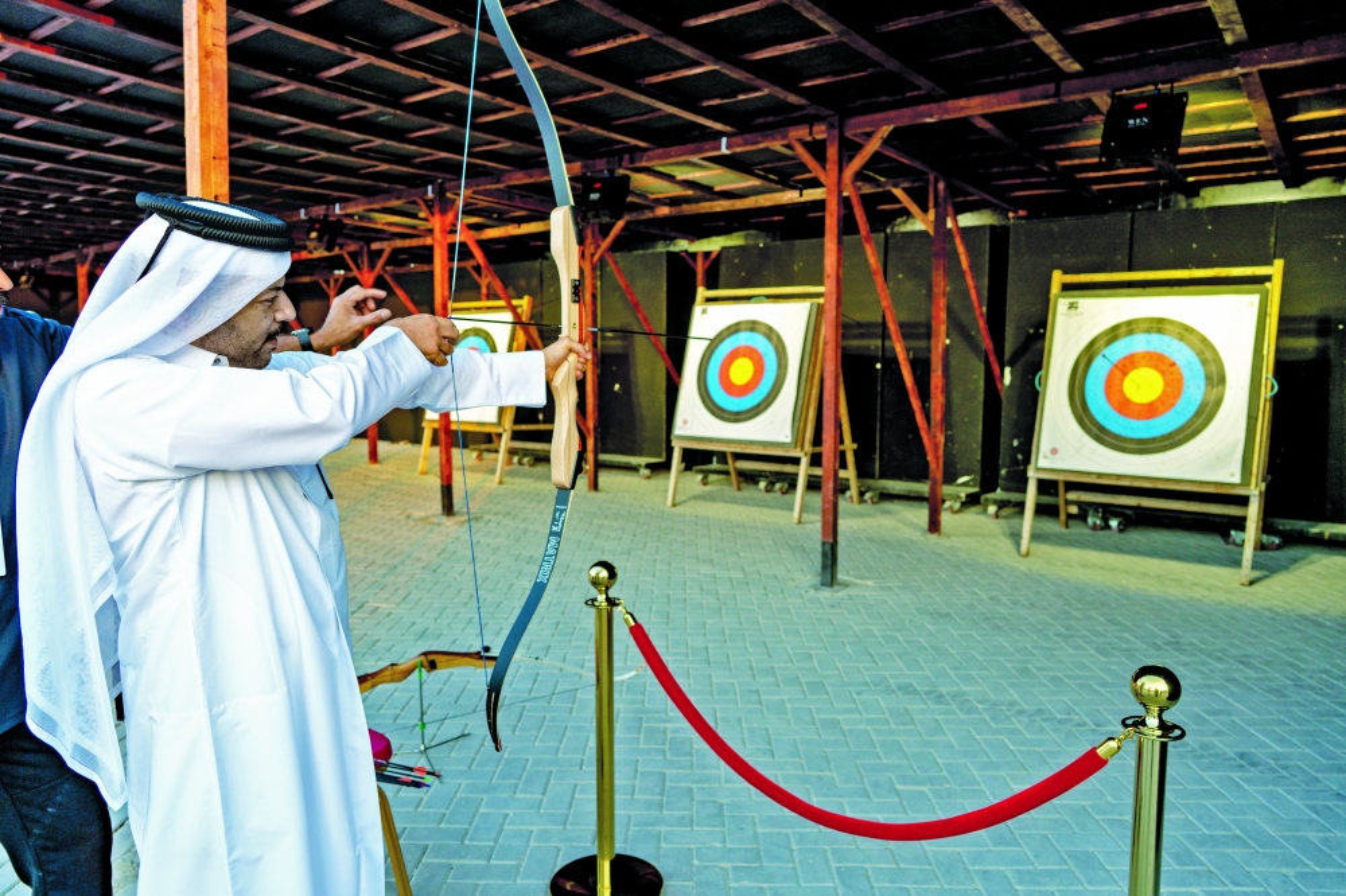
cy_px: 448
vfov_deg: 51.3
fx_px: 934
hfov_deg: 71.5
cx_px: 673
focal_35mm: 25
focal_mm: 25
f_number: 4
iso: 250
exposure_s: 1/200
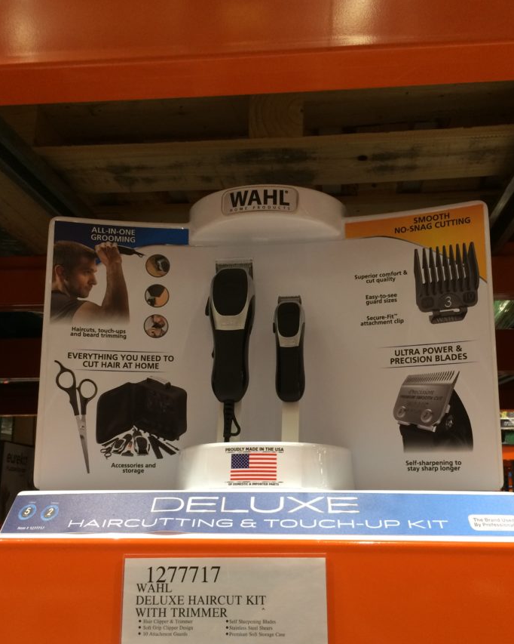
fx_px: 647
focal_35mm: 34
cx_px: 263
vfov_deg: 52.6
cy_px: 372
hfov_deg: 43.3
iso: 125
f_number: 2.2
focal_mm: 4.15
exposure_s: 1/30
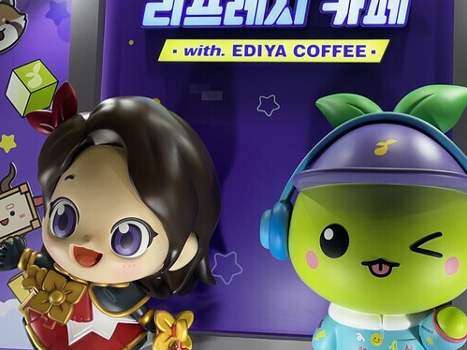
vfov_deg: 29.0
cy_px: 139
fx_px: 674
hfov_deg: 37.7
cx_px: 318
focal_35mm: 50
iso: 64
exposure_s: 1/120
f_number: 1.6
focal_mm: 5.1
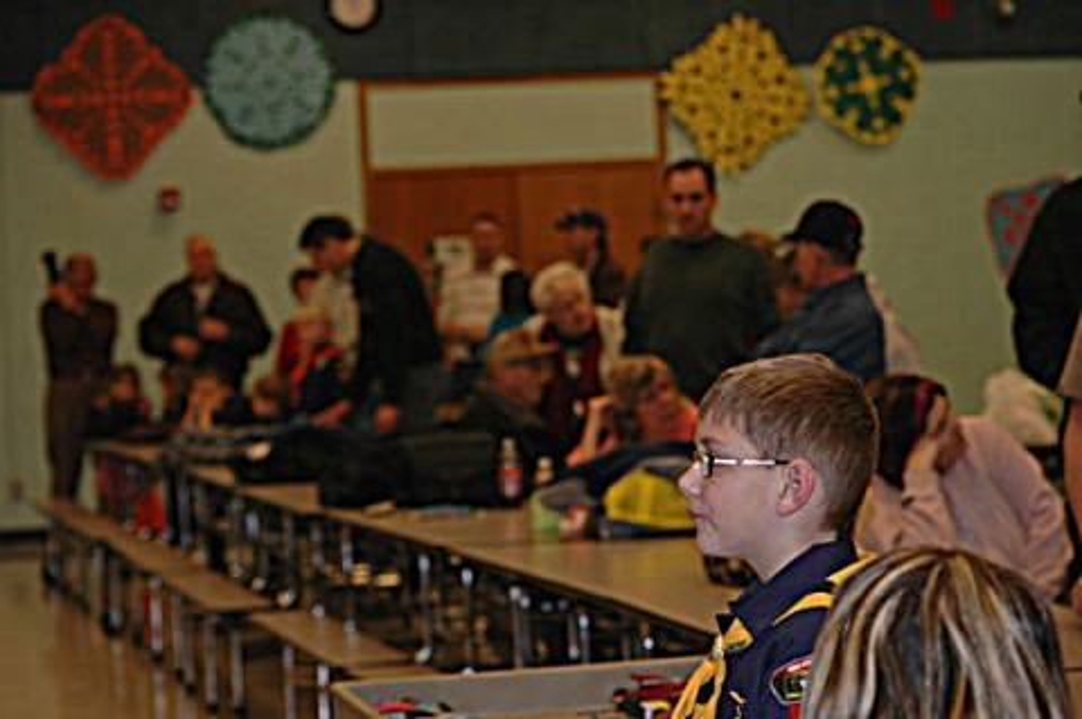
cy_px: 360
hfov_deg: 19.5
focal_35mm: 105
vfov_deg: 13.0
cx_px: 541
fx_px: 3153
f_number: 4
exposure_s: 1/60
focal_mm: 70
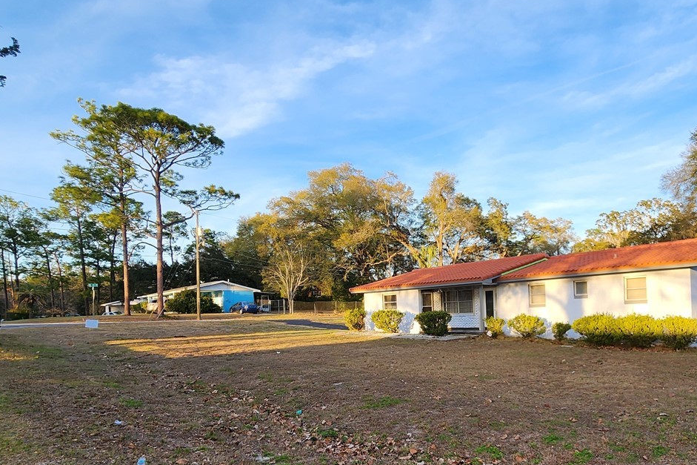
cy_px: 306
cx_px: 456
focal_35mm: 23
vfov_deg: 54.1
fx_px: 445
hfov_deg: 74.1
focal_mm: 2.2
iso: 50
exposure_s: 1/287
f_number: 2.2
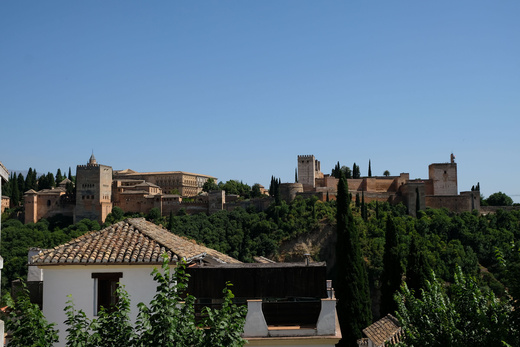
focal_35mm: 40
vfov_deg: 33.4
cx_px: 260
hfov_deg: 48.5
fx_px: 578
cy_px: 174
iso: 200
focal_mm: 26.5
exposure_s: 1/450
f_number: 8
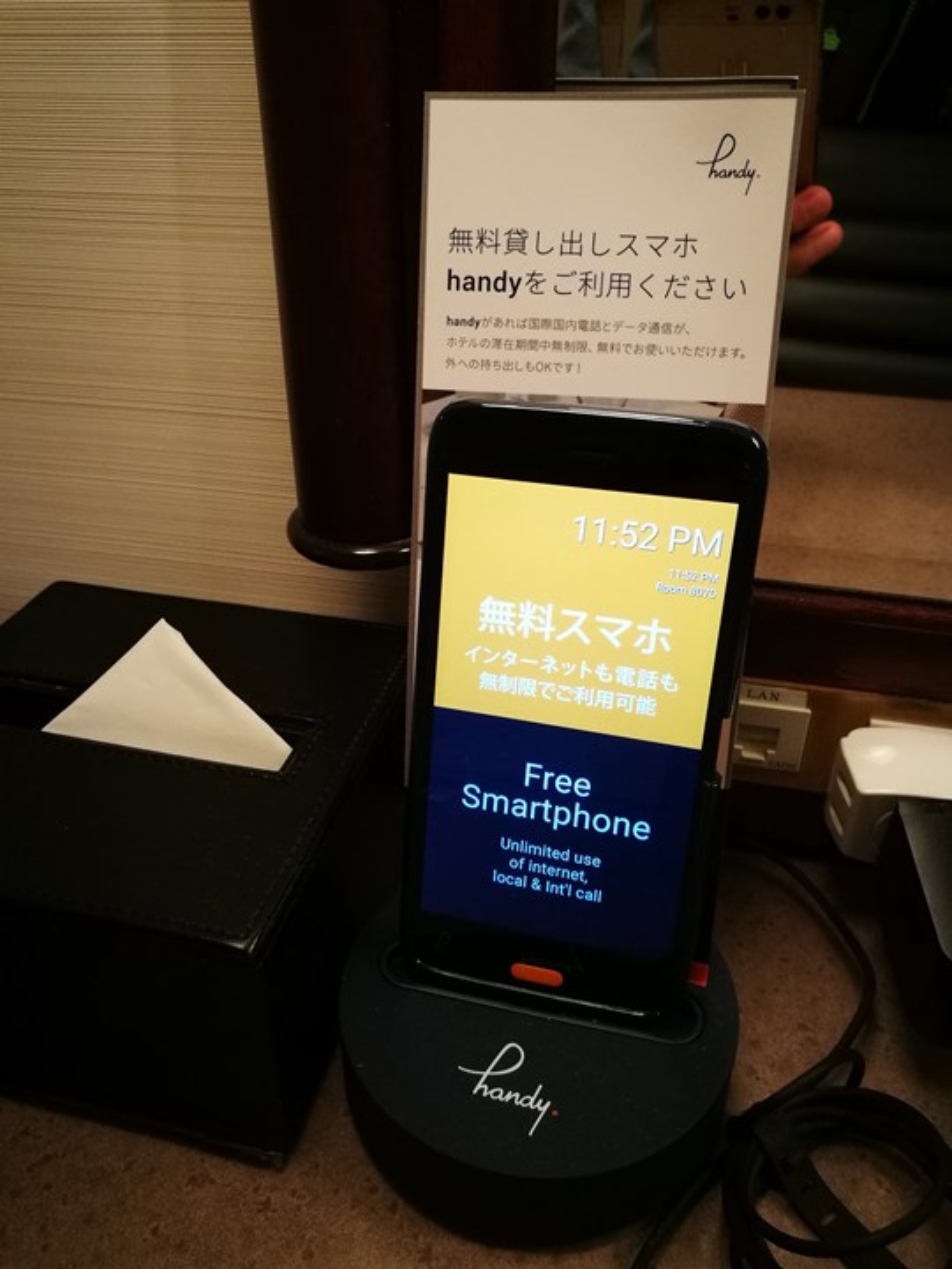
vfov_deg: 65.3
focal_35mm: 27
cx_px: 476
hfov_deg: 51.4
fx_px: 990
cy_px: 634
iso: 400
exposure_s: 1/30
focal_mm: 4.5
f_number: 2.2
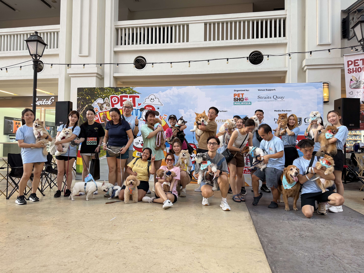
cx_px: 182
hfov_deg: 71.6
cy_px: 136
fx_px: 252
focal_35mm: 24
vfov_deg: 56.8
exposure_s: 1/100
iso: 160
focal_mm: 6.76
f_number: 1.78
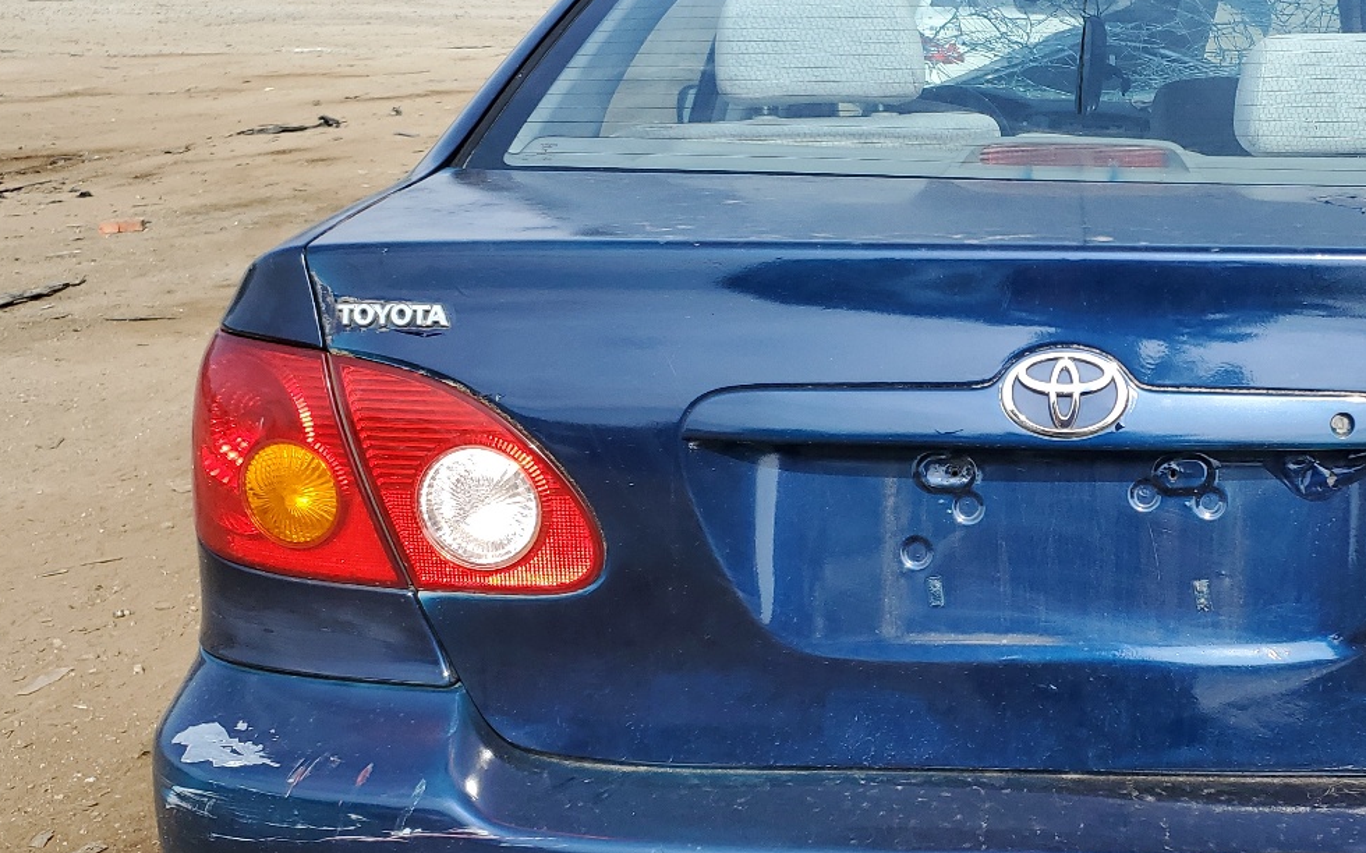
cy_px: 479
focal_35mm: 45
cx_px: 1072
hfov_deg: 42.6
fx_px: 1675
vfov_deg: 28.5
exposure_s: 1/1667
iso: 50
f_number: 1.5
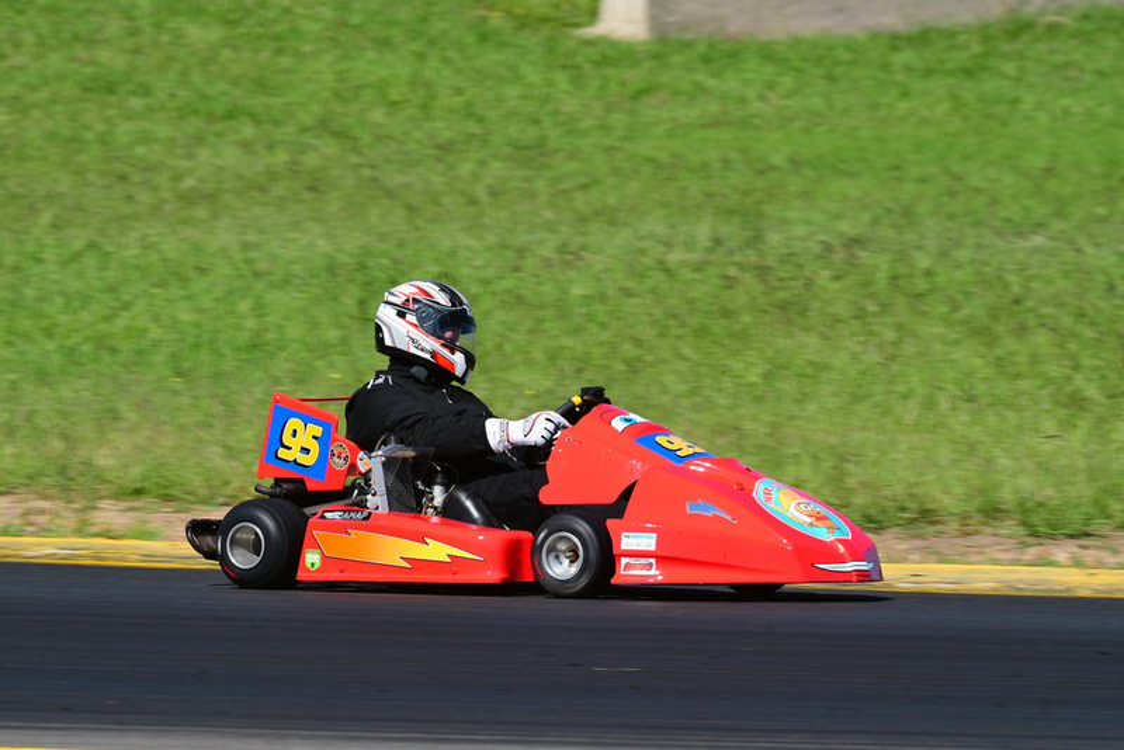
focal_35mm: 510
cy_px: 375
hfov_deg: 4.0
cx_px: 562
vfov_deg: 2.7
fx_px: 15928
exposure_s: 1/640
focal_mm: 340
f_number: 11
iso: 400
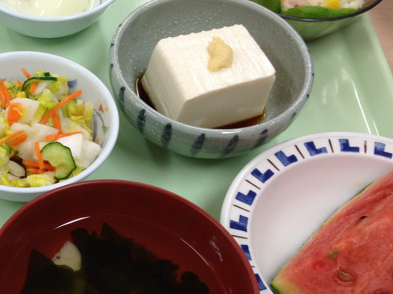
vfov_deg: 18.9
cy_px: 184
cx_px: -8
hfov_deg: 23.8
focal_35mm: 78
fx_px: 885
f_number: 2.4
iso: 64
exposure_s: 1/40
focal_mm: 4.28
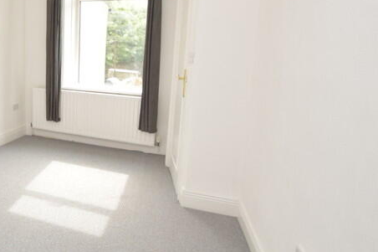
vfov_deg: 38.6
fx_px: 357
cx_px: 45
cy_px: 93
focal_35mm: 34
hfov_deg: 50.2
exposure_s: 1/200
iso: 800
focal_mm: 10
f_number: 5
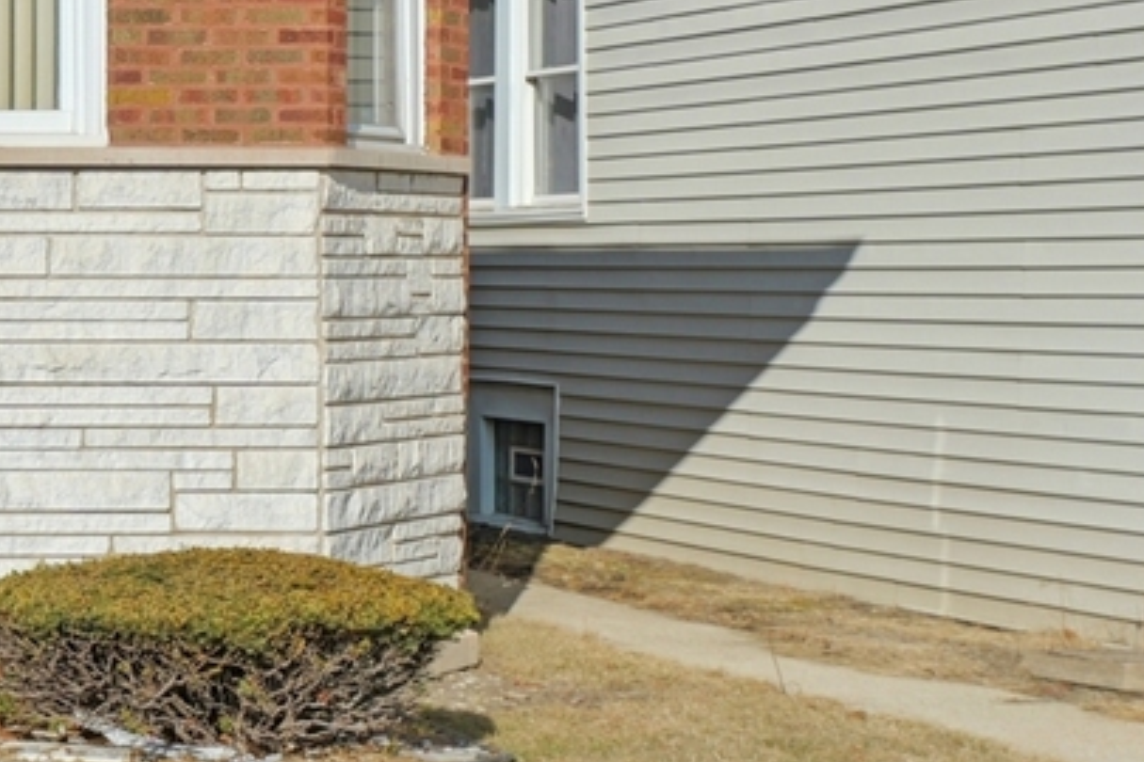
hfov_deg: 18.9
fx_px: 2796
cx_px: -784
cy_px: 198
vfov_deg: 15.5
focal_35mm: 88
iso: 100
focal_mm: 22
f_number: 7.1
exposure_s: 1/400
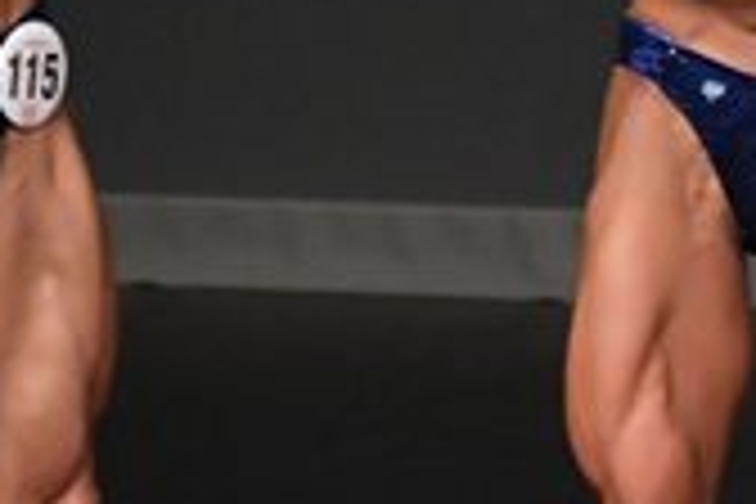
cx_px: 830
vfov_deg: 0.9
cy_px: 90
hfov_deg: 1.4
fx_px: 30574
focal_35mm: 1456
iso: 4000
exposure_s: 1/400
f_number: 5.6
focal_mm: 210
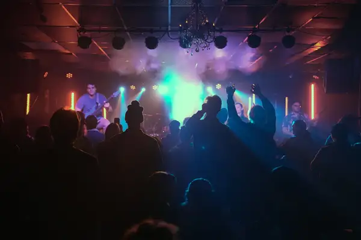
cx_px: 180
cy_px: 120
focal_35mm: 48
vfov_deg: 28.1
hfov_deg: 41.1
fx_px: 481
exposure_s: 1/60
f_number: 2.8
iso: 500
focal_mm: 48
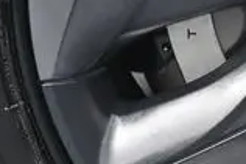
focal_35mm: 243
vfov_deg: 5.6
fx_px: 1660
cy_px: -51
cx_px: 383
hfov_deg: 8.3
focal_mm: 25
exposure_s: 1/125
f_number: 4.2
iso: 800
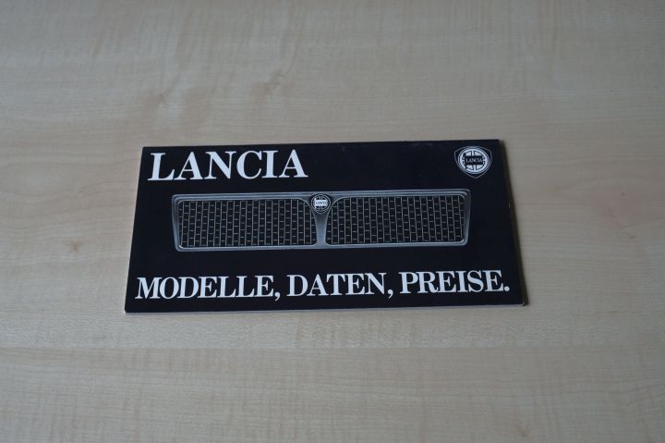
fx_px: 701
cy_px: 222
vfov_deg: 35.0
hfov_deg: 50.7
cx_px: 332
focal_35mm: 38
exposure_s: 1/40
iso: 800
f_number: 8
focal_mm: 25.4
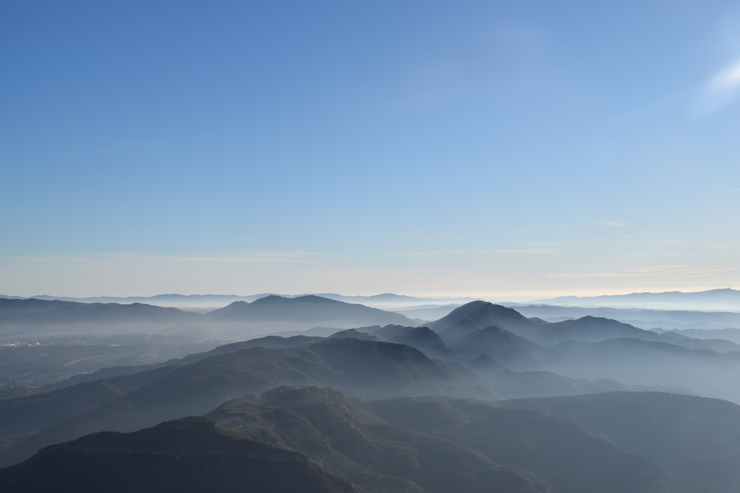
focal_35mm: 48
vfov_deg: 28.1
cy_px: 246
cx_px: 370
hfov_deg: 41.1
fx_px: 986
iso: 200
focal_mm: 32
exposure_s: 1/500
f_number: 11
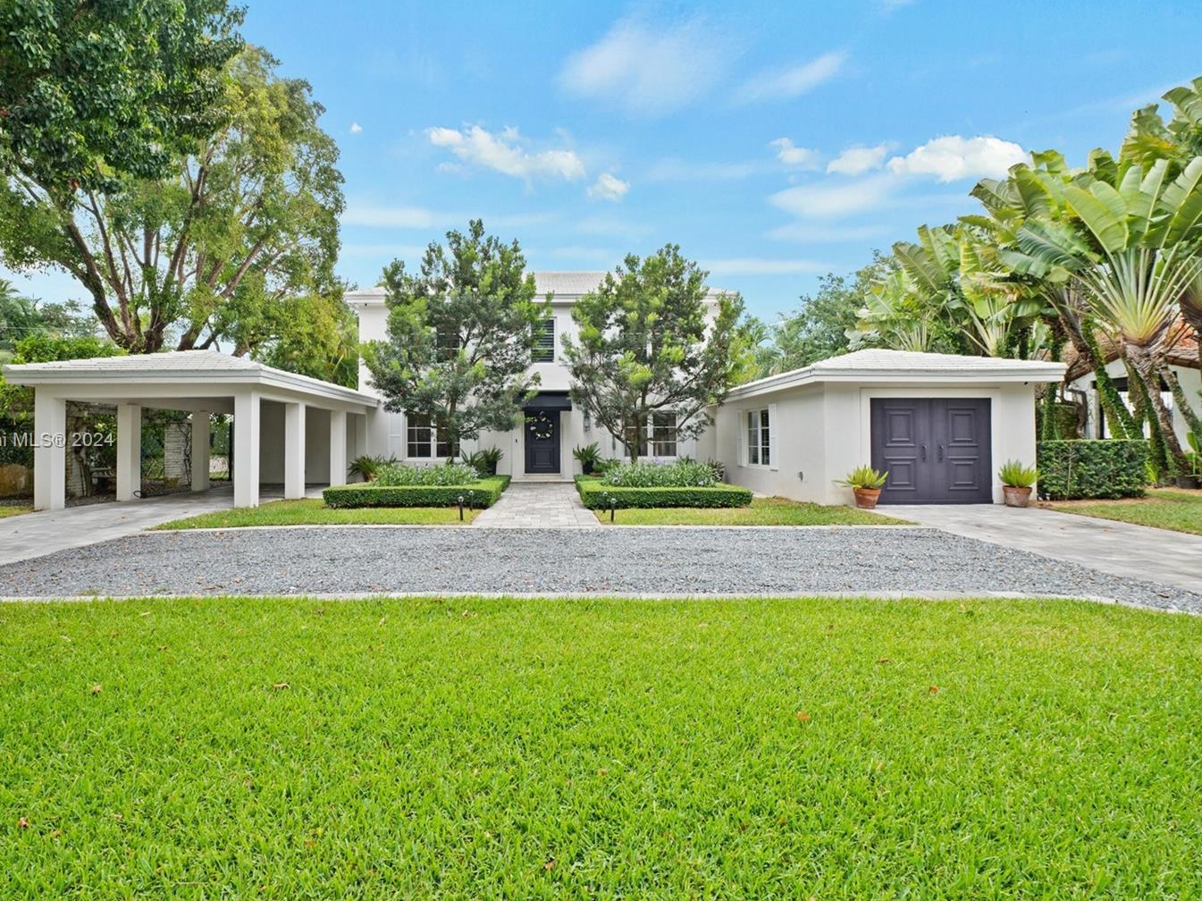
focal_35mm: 16
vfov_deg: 78.1
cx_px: 543
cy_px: 442
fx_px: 555
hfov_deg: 94.2
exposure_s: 1/100
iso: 200
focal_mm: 14
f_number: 8
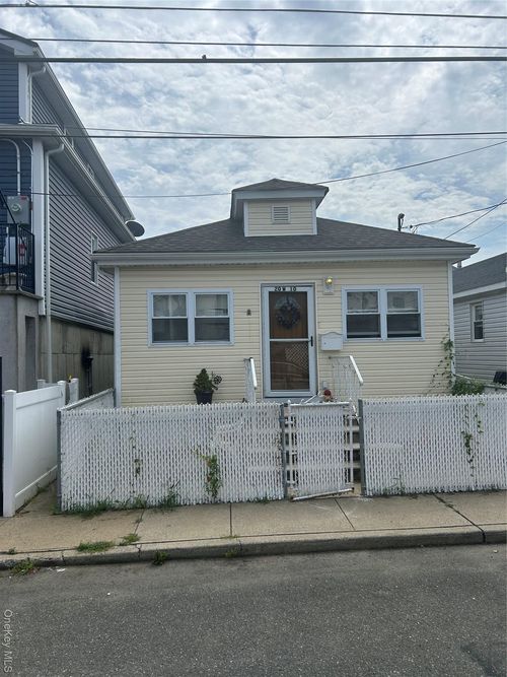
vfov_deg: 67.3
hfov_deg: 53.0
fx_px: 508
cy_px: 338
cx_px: 254
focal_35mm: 26
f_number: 1.5
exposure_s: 1/9434
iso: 50
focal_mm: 5.7
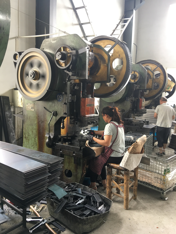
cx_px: 88
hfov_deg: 48.2
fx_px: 197
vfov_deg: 61.7
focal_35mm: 29
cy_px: 117
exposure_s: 1/17
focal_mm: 4.15
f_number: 2.2
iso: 32
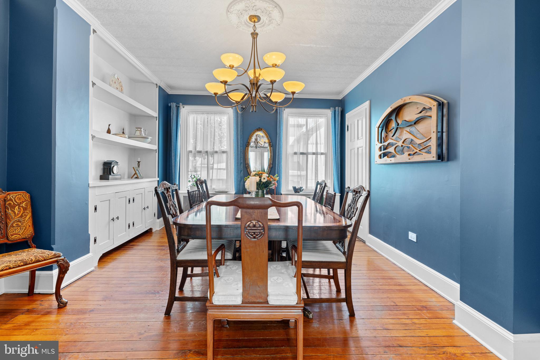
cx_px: 270
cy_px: 180
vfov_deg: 73.7
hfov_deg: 96.7
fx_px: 240
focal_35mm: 16
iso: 400
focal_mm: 16
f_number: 8
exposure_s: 1/2.5
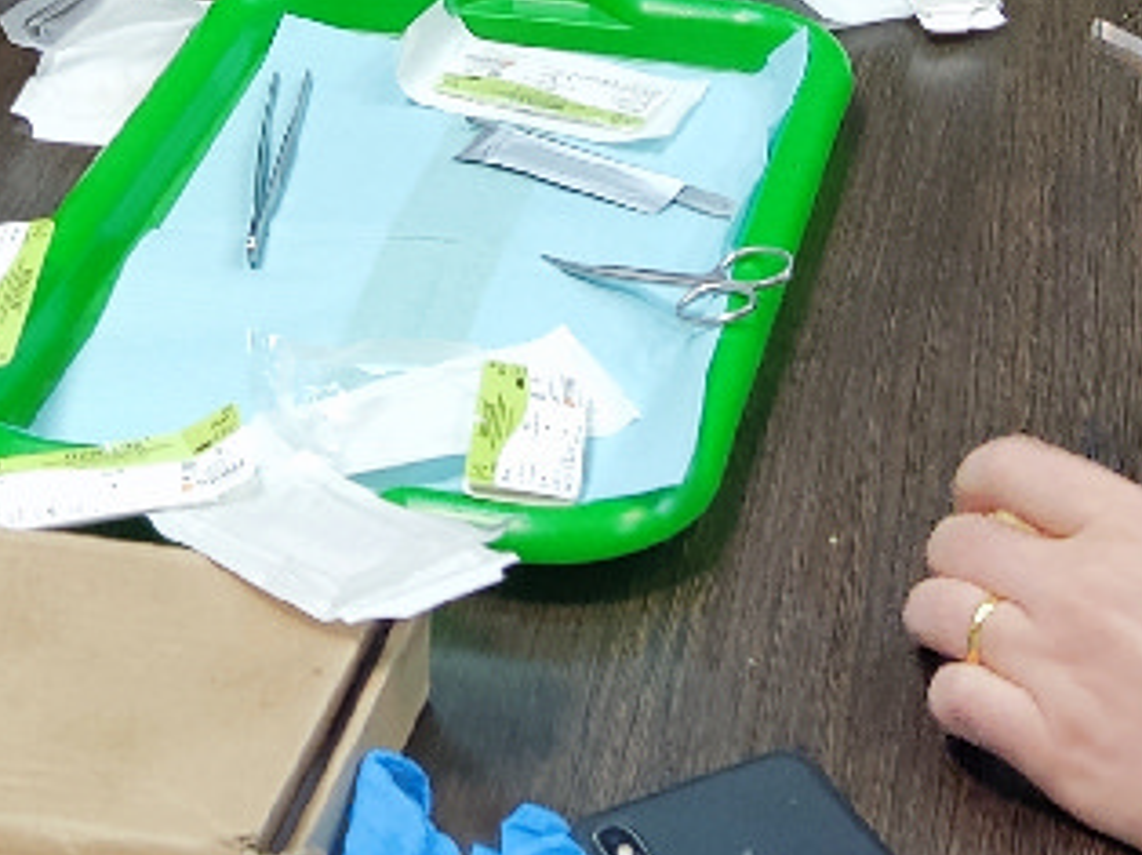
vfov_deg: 13.2
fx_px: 3362
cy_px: -651
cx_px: 560
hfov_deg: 19.3
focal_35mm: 102
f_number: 1.79
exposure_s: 1/33
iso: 197
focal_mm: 4.71
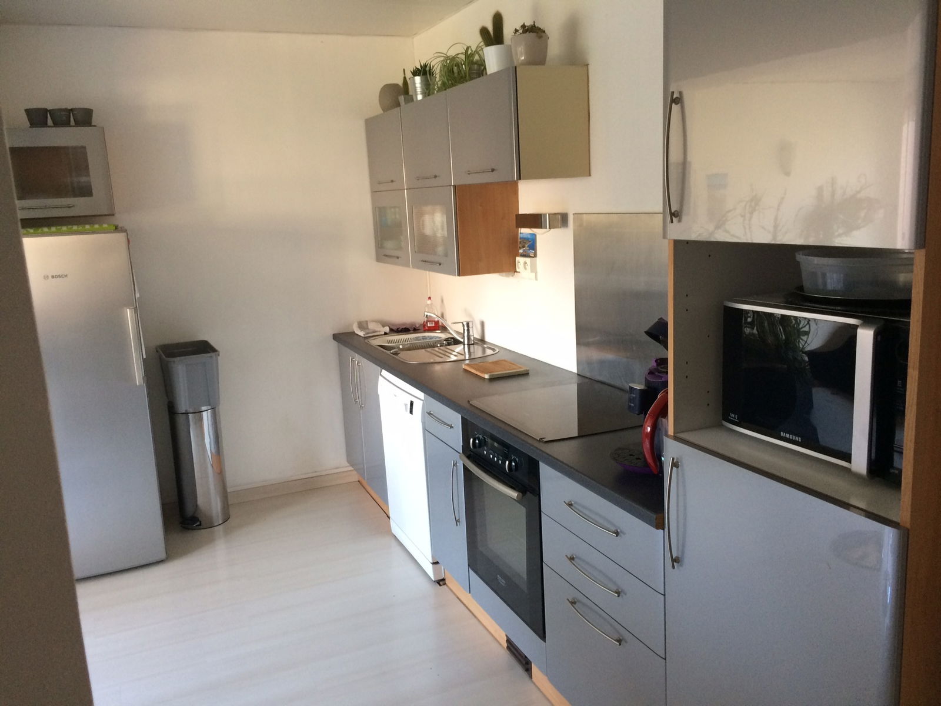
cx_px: 470
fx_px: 788
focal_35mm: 29
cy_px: 353
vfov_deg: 48.2
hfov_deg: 61.7
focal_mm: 4.15
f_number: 2.2
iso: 160
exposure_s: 1/33
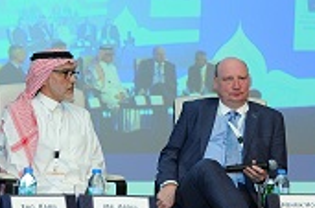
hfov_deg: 19.7
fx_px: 890
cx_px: 41
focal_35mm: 102
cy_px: 102
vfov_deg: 13.3
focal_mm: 29
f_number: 3.2
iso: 1600
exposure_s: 1/100
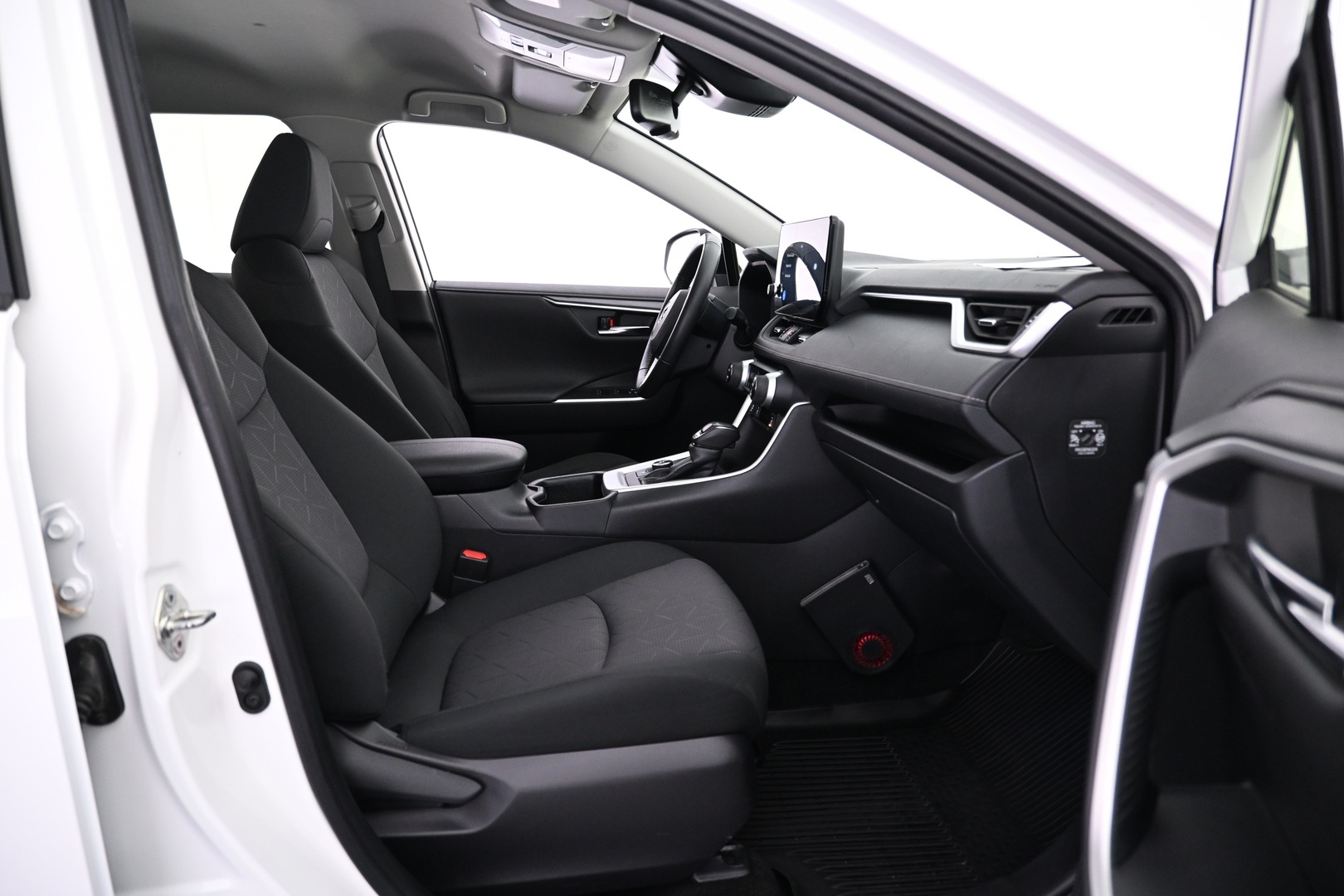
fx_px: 896
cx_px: 672
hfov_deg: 73.7
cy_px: 448
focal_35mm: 24
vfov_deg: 53.1
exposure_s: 1/25
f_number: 3.5
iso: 1250
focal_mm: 16
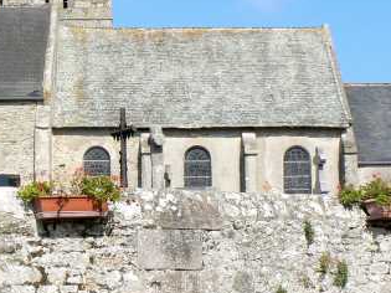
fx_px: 903
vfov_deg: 18.4
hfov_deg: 23.8
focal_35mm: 80
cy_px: 100
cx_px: 41
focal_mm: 6
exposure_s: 1/400
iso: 80
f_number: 6.3
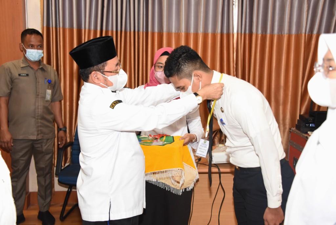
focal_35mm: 50
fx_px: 467
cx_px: 168
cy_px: 112
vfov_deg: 27.0
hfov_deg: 39.6
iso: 2500
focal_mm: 50
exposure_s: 1/60
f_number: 5.6
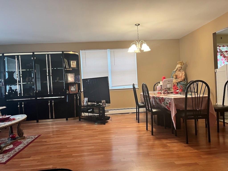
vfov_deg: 53.1
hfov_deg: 67.3
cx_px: 114
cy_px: 86
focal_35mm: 26
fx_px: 171
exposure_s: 1/60
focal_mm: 5.1
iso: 160
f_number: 1.6
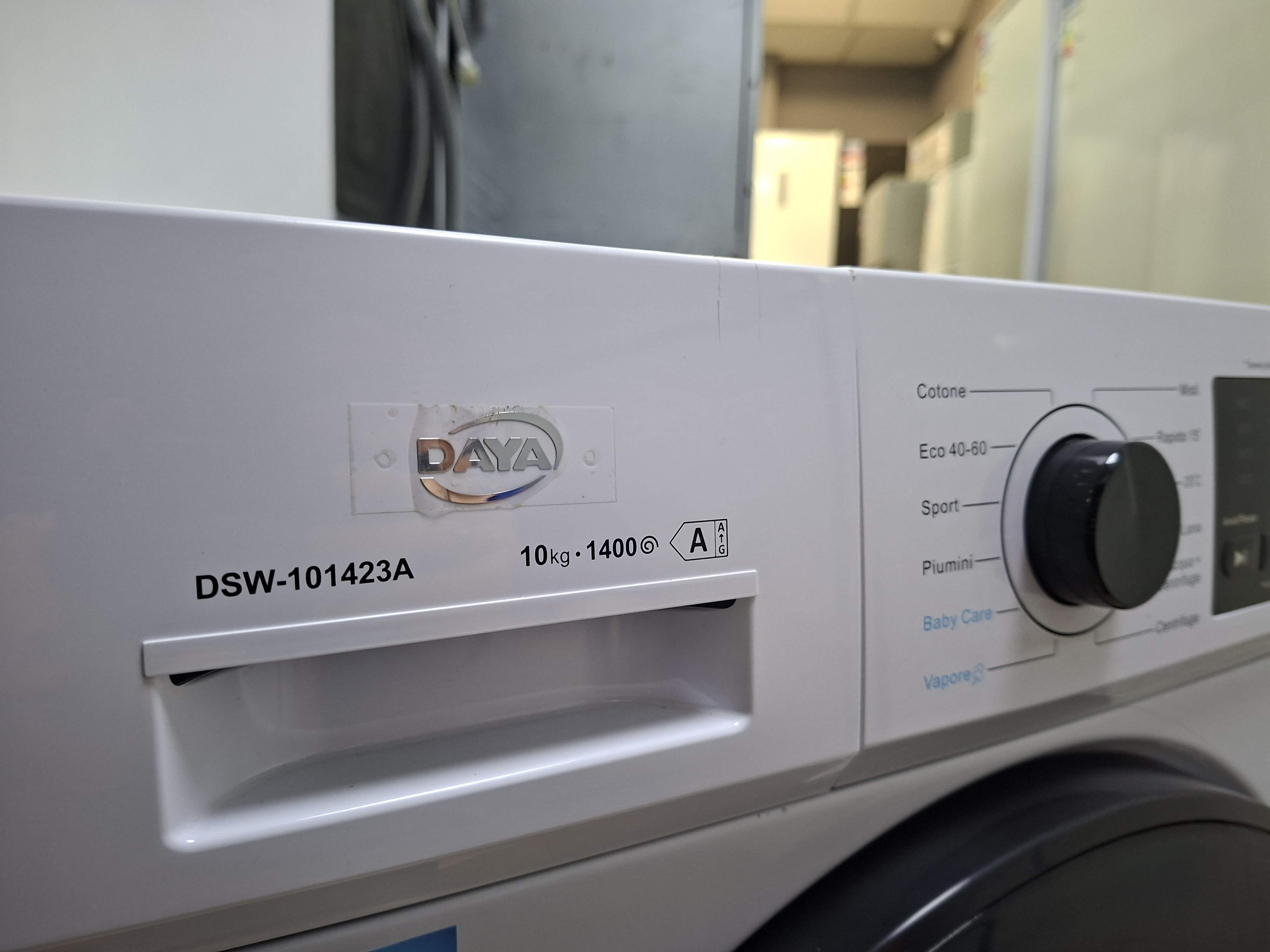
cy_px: 476
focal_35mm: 23
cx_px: 635
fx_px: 844
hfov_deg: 73.9
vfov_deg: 58.9
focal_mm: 5.54
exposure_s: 1/33
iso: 250
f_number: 1.8
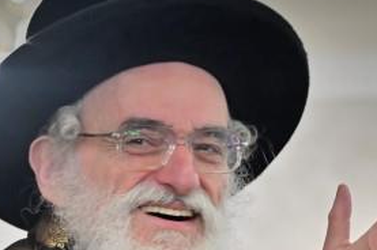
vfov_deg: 3.7
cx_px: 162
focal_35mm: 374
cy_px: 355
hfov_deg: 5.5
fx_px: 3912
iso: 1250
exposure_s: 1/100
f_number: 4
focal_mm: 101
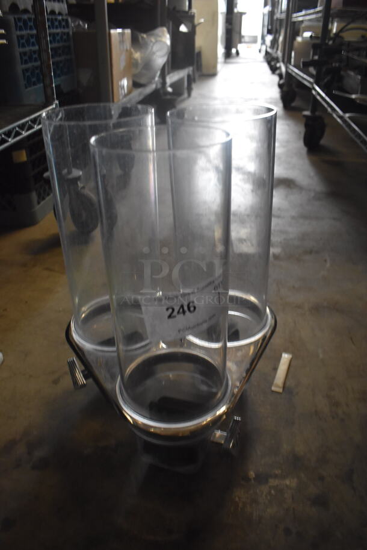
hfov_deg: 48.0
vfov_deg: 67.3
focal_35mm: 27
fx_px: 412
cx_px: 184
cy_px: 275
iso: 2200
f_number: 3.5
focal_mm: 18
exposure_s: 1/125
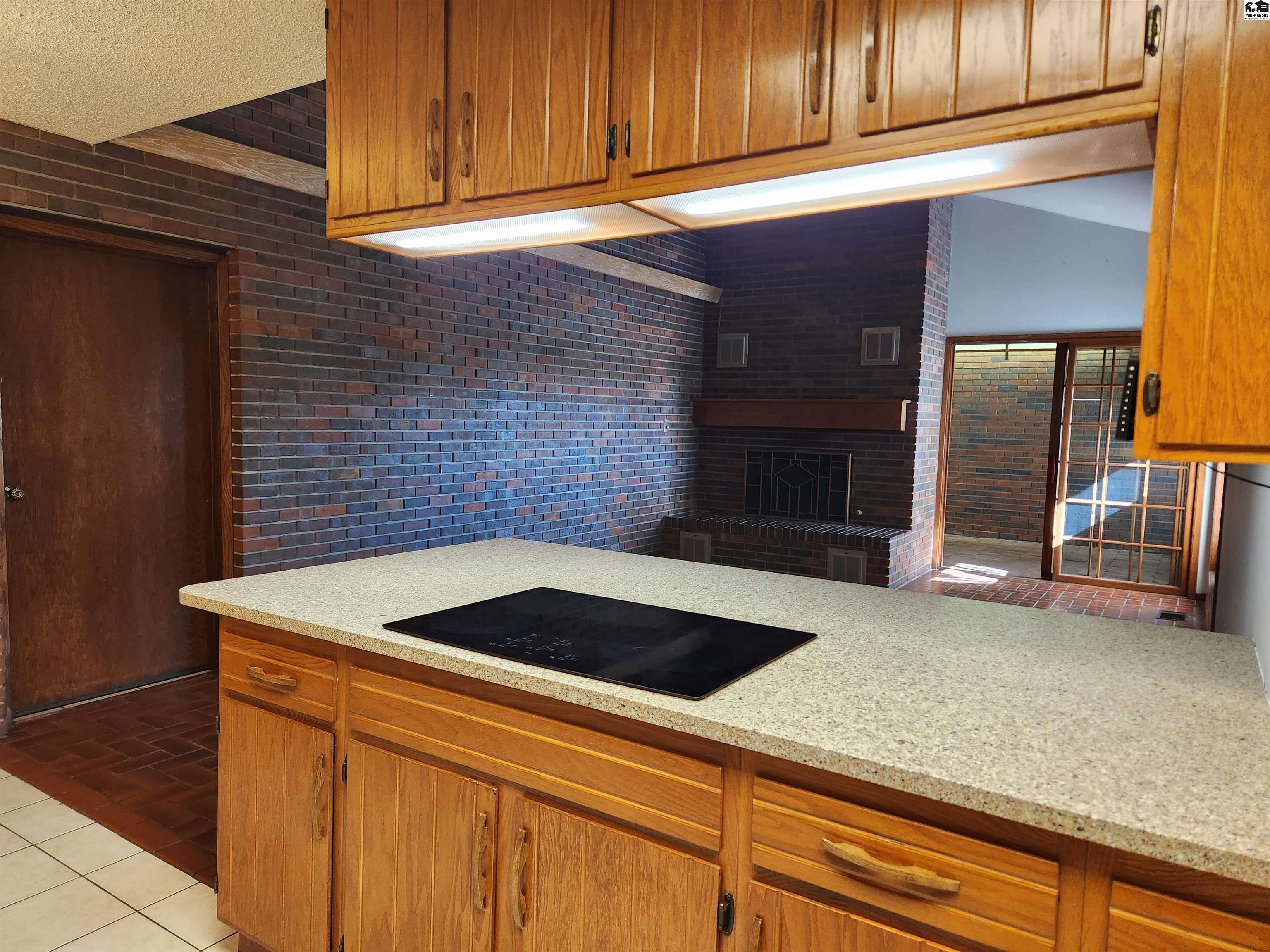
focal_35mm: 23
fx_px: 844
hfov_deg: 73.9
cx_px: 635
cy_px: 476
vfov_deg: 58.9
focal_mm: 5.4
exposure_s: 1/120
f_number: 1.8
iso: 250
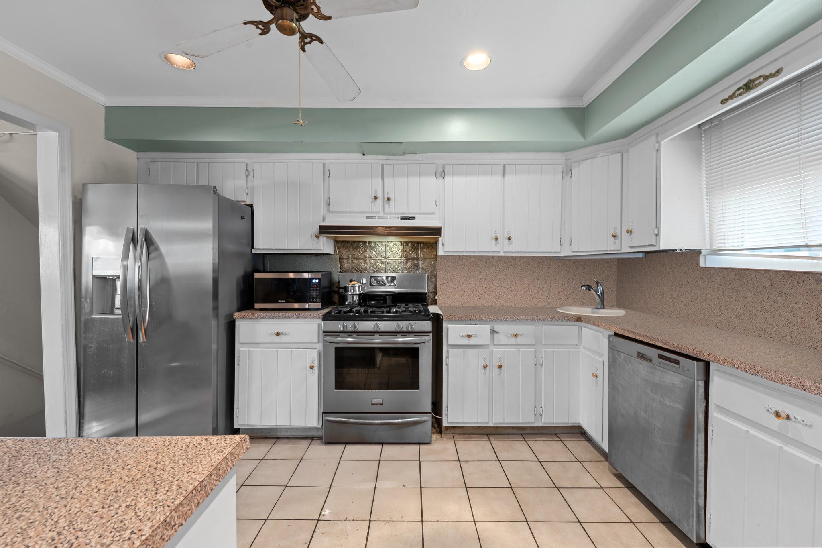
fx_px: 320
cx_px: 411
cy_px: 274
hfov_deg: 104.3
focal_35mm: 14
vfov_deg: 81.2
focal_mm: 14
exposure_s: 3.2
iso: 100
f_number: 10
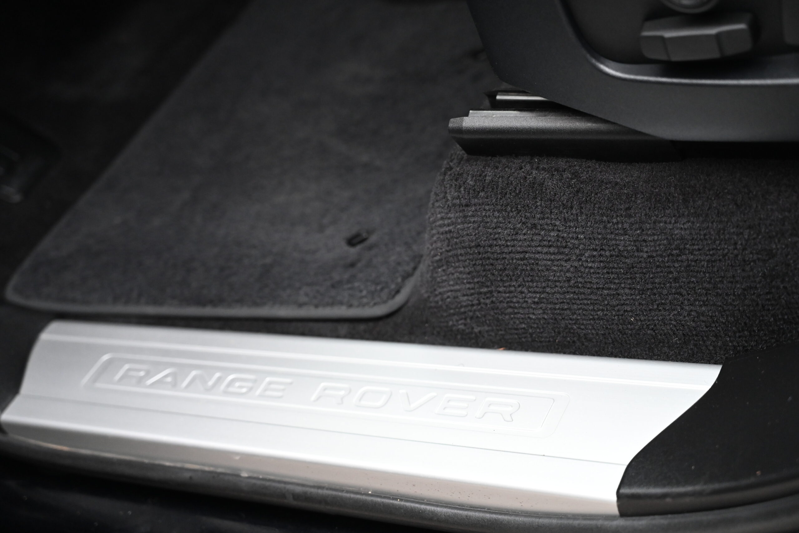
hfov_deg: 34.5
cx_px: 400
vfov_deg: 23.4
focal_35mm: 58
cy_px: 266
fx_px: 1287
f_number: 4
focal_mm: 58
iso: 3200
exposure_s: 1/125
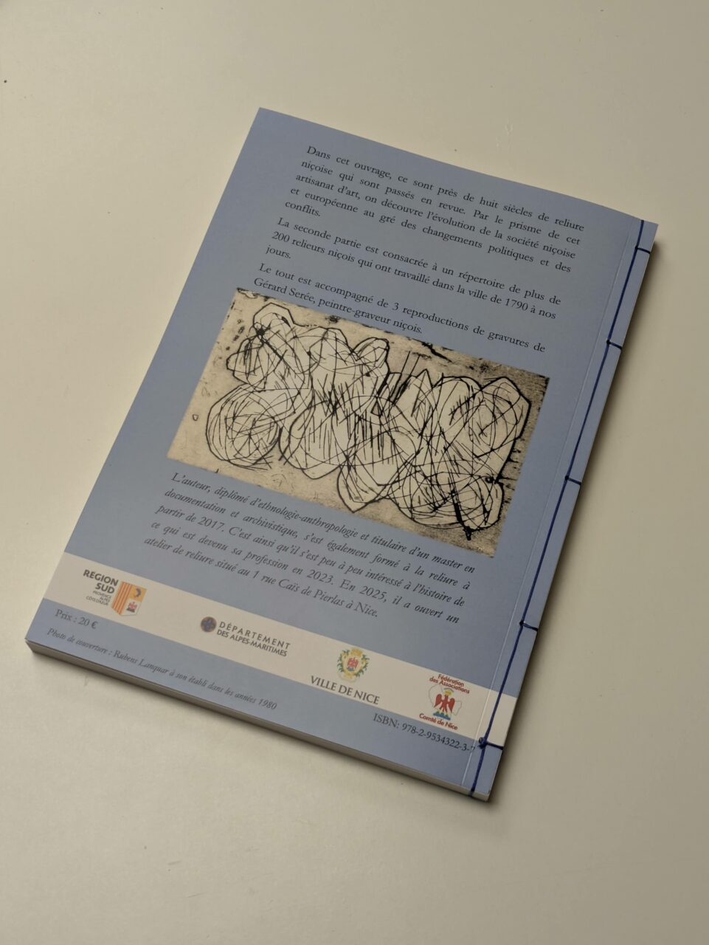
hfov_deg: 28.6
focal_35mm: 51
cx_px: 354
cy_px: 472
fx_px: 1392
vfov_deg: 37.5
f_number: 1.89
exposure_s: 1/100
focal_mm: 5.43
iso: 57
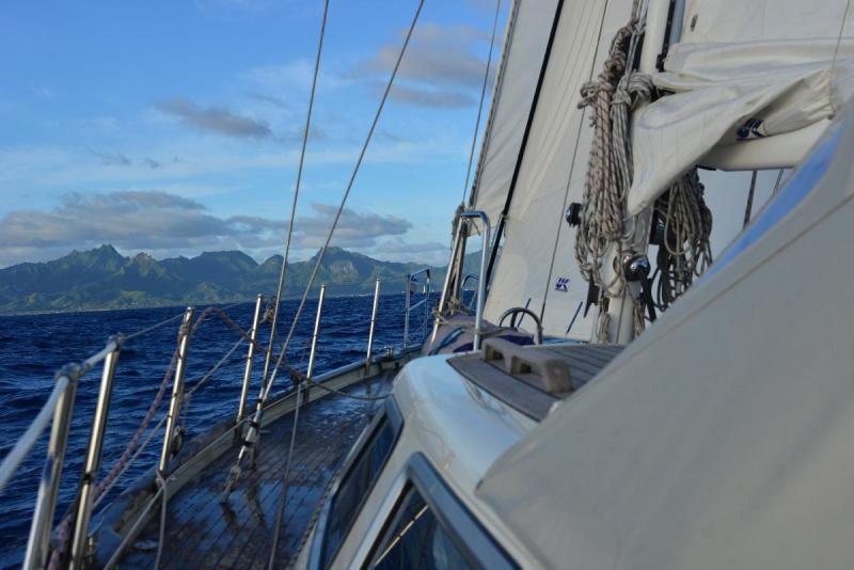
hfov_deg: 39.6
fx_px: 1186
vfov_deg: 27.0
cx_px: 427
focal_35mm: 50
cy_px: 285
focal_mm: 50
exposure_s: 1/400
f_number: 10
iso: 200
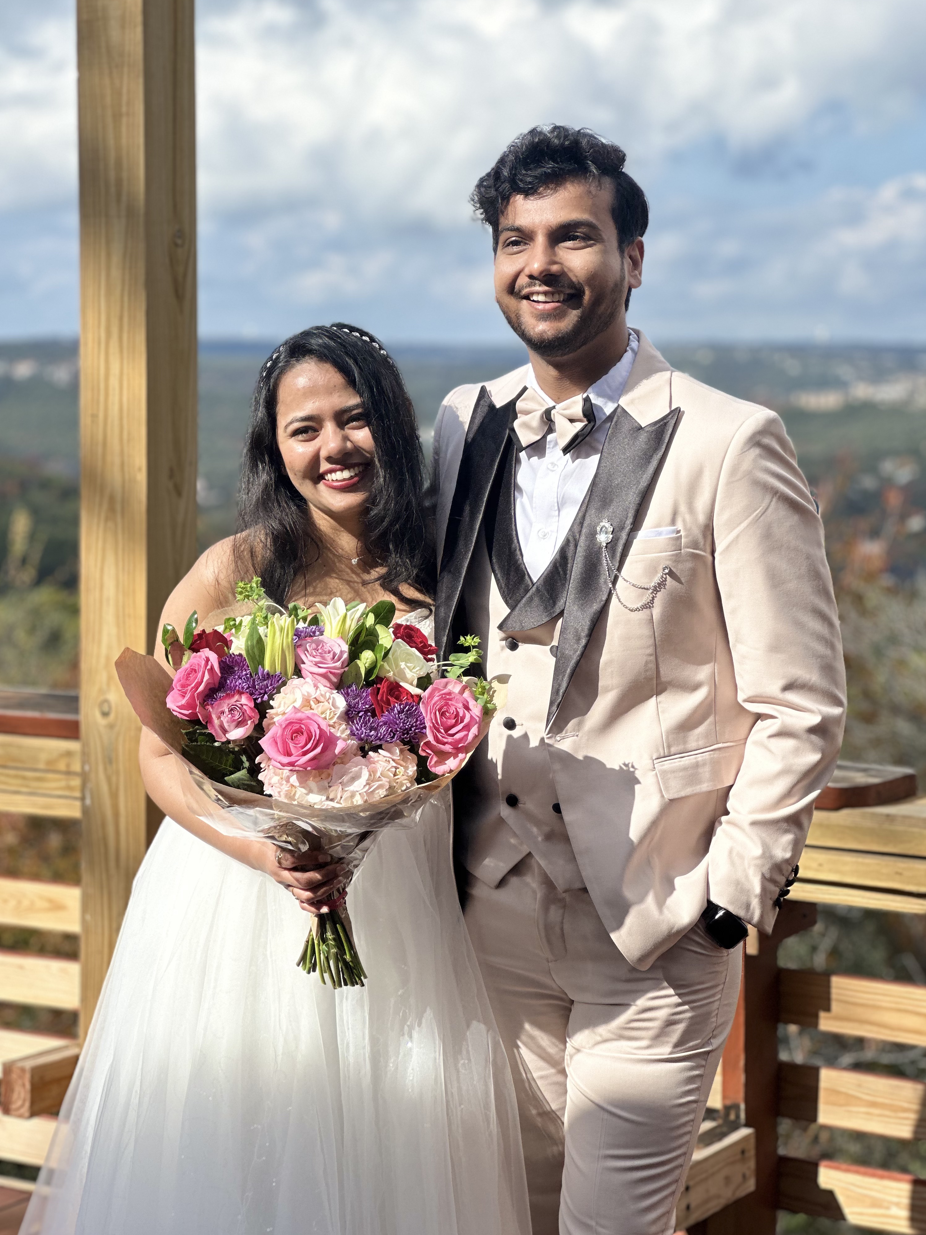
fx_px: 2782
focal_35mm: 78
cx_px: 468
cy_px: 617
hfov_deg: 18.9
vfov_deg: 25.0
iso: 32
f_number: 2.8
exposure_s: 1/619
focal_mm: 9
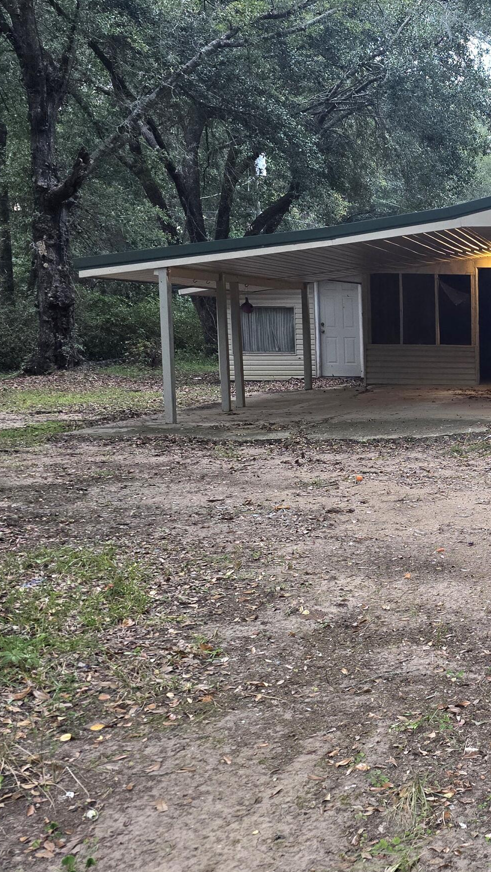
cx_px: 640
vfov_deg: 47.3
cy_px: 464
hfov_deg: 24.2
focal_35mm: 43
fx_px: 995
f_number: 1.7
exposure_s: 1/120
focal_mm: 6.3
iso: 160
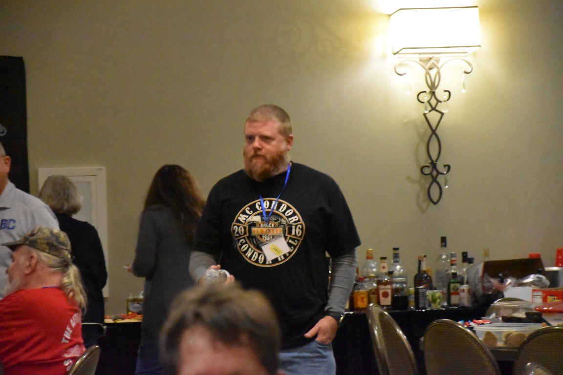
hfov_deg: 13.0
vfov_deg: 8.7
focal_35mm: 158
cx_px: 282
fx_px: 2463
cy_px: 188
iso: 12800
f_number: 5.6
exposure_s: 1/100
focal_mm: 105
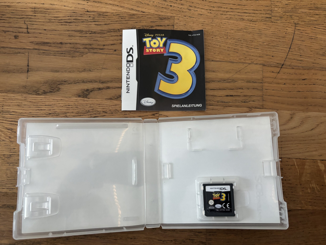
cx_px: 158
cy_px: 125
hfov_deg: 65.3
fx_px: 254
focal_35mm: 27
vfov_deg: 51.4
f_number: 1.6
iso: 500
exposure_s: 1/59
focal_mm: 5.96
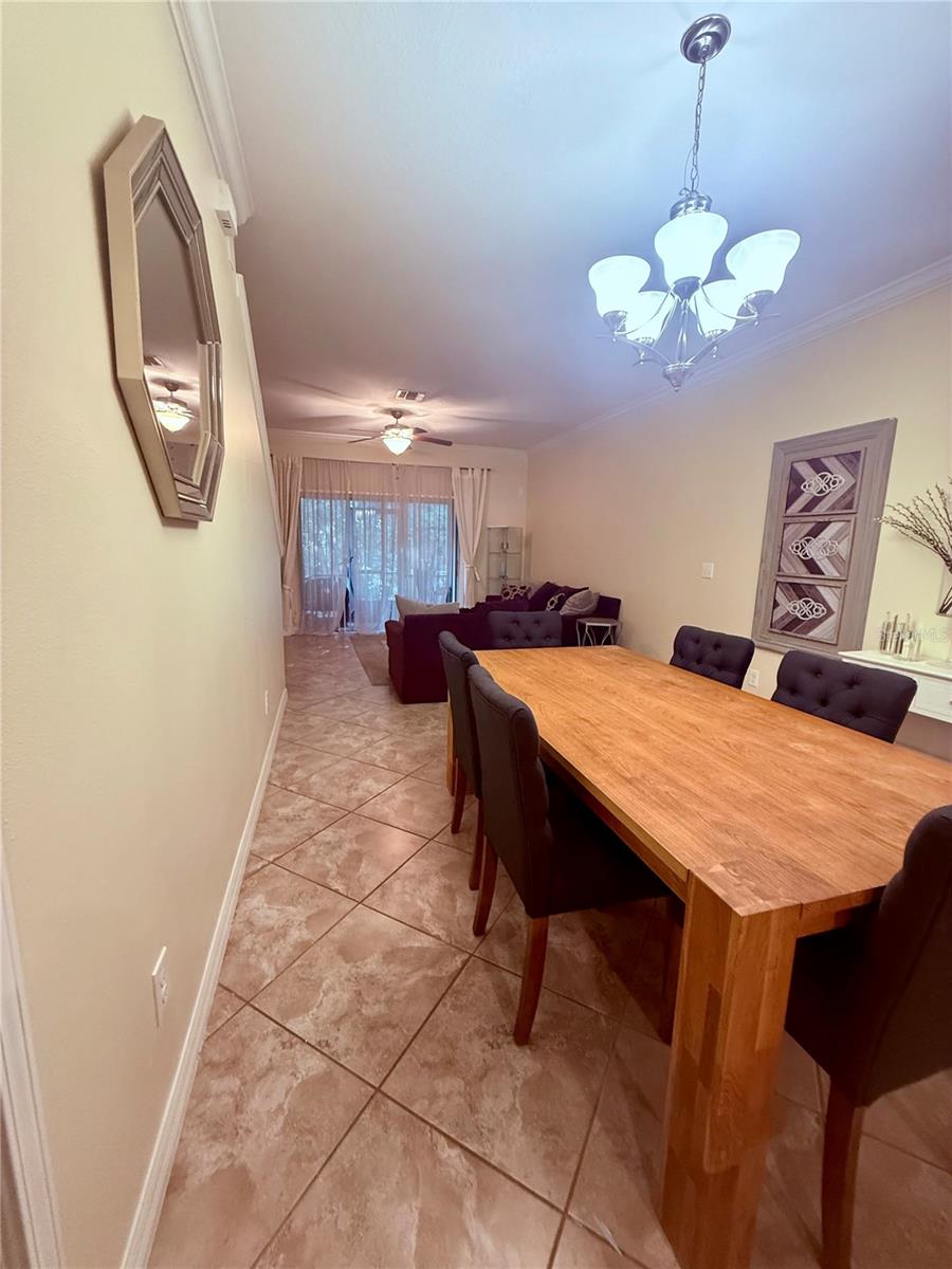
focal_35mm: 14
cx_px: 476
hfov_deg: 85.7
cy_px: 634
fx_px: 513
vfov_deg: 102.1
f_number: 2.2
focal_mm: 2.22
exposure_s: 1/60
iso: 640
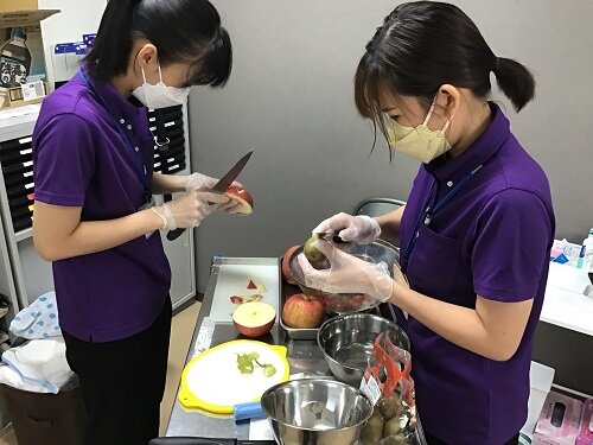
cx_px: 296
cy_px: 222
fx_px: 531
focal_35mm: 31
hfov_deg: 58.4
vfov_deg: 45.4
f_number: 2.4
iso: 125
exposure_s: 1/30
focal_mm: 3.3
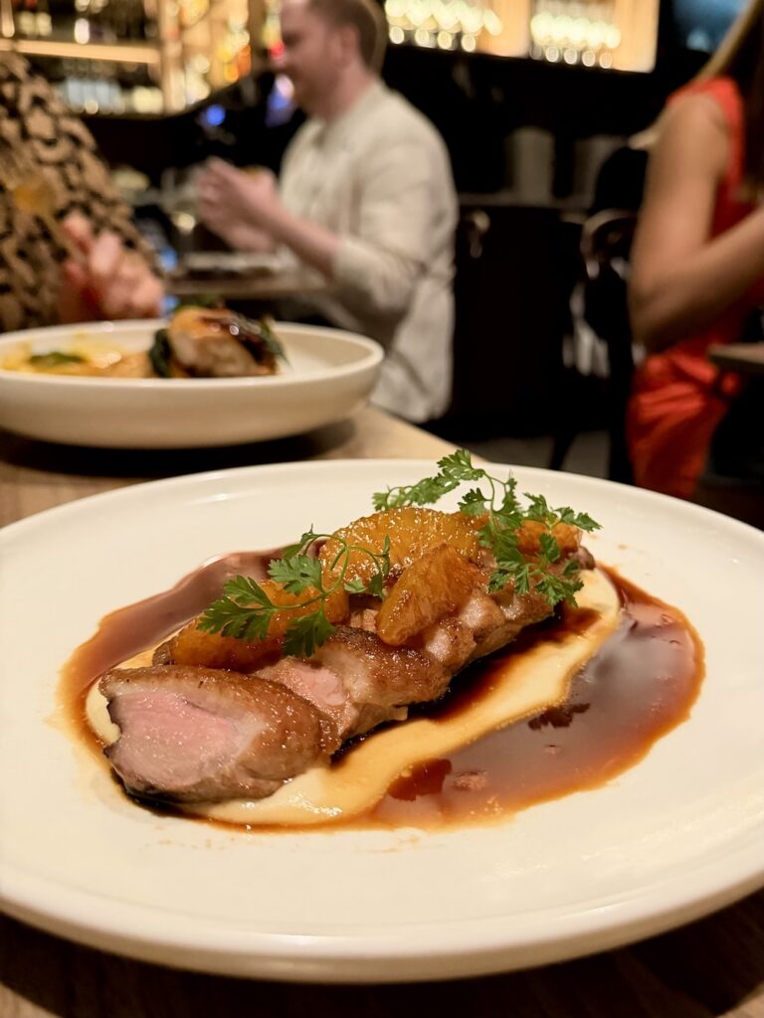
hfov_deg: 56.8
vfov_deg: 71.6
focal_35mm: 24
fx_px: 706
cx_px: 382
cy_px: 509
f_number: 1.78
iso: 1000
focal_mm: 6.76
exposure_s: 1/31
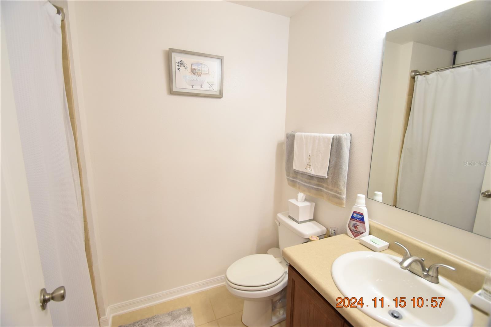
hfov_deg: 100.4
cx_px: 246
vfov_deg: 77.3
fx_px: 205
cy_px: 164
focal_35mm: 15
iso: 800
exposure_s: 1/60
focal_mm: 10
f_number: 3.5
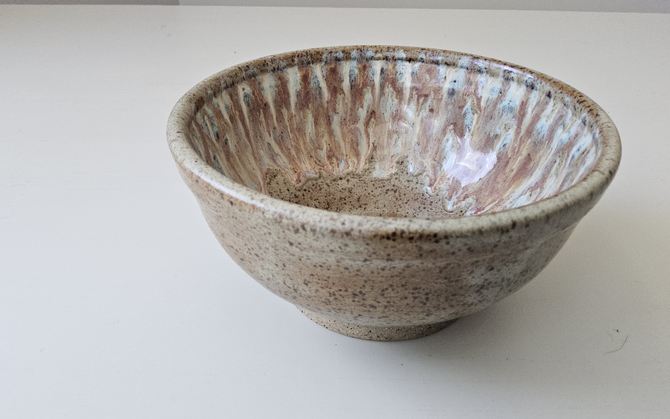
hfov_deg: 72.5
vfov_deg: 49.2
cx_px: 329
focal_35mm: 25
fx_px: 456
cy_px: 229
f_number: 2
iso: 250
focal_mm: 3.08
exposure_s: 1/120
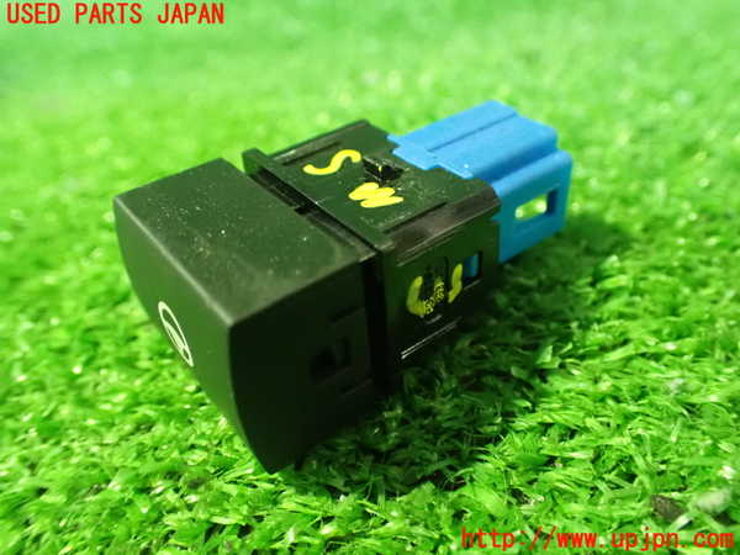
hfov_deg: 60.0
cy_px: 278
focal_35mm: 30
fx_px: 641
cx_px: 370
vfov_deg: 46.8
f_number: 2.3
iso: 1600
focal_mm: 5.4
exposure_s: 1/13
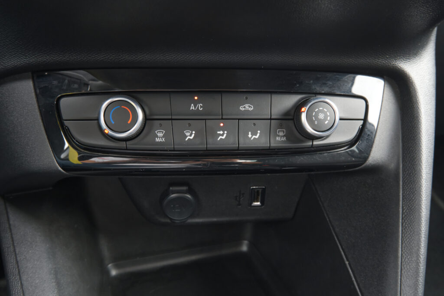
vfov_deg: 42.3
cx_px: 222
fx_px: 382
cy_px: 148
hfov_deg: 60.3
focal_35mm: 31
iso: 2000
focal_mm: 20.9
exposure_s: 1/20
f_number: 9
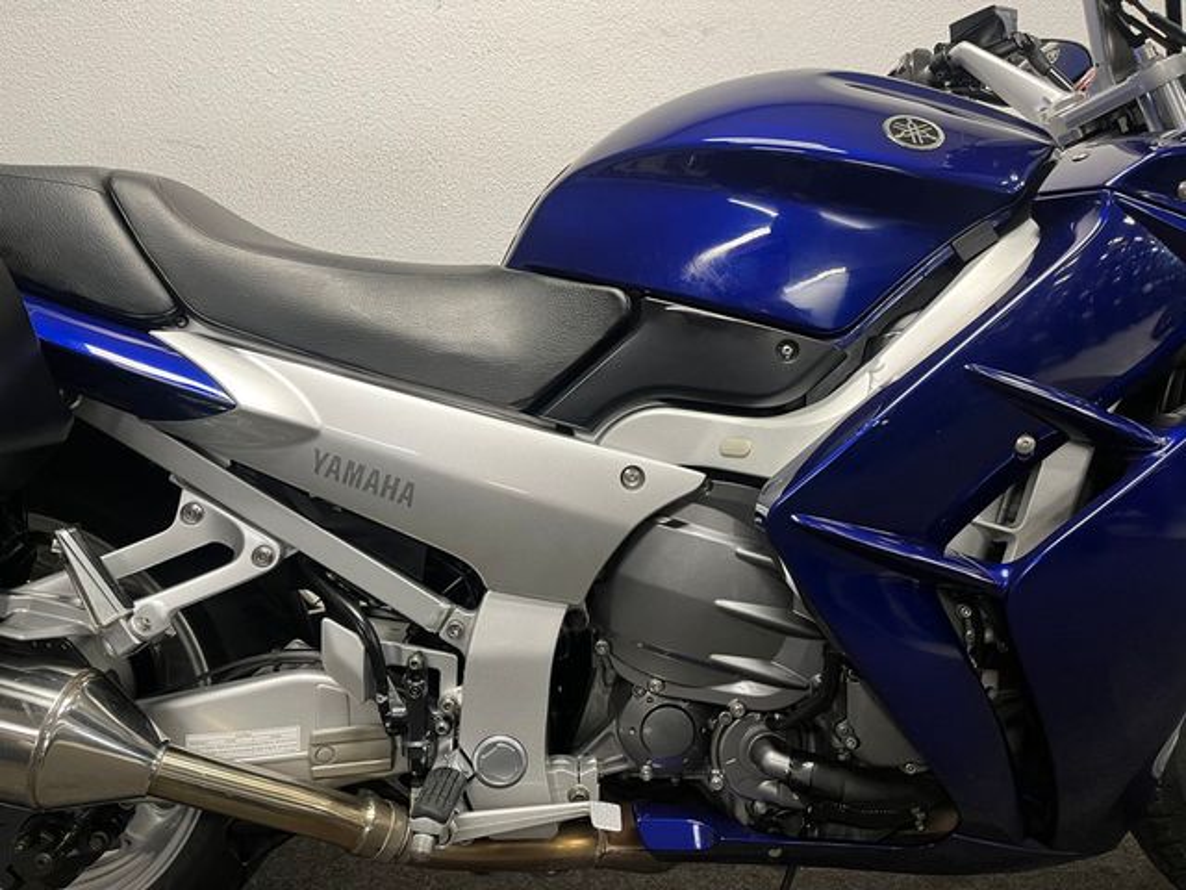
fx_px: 891
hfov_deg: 67.3
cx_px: 593
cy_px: 445
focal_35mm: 26
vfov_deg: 53.1
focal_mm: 5.1
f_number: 1.6
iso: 125
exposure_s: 1/50
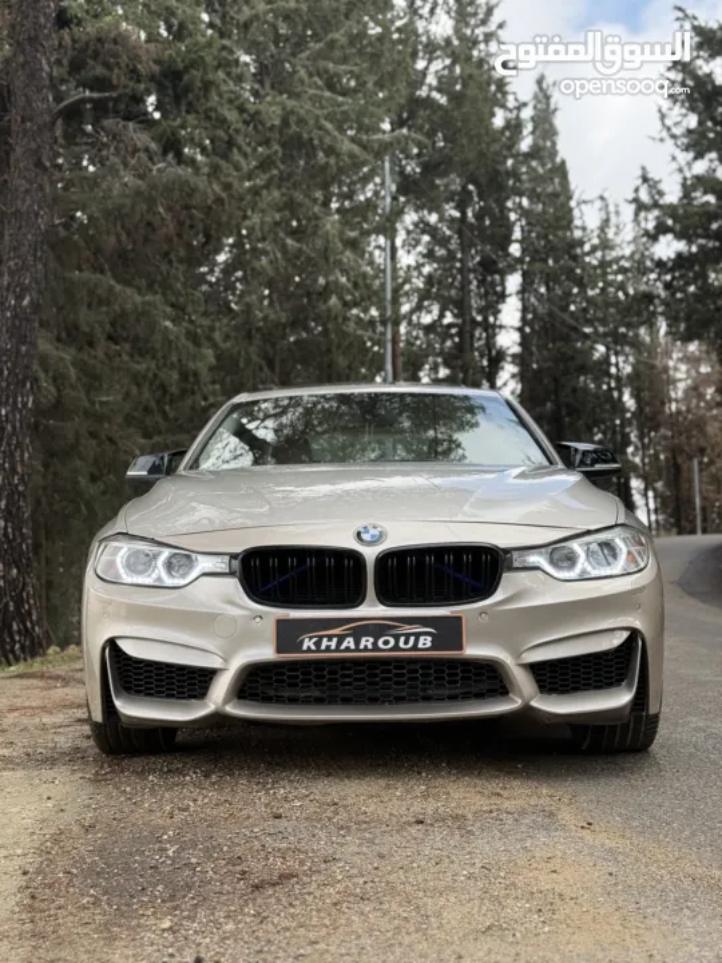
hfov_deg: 30.3
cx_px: 361
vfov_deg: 39.7
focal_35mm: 48
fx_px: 1335
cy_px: 482
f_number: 1.78
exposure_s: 1/917
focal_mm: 6.76
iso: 64
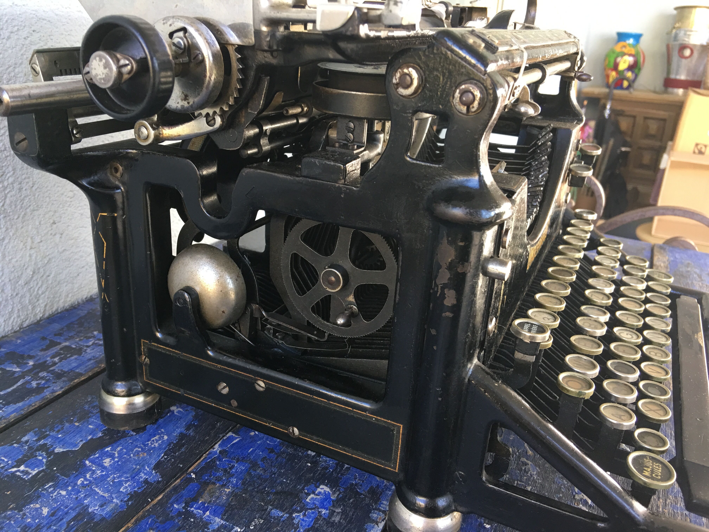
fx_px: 594
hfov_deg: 61.7
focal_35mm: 29
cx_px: 354
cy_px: 266
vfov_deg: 48.2
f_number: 2.2
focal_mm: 4.15
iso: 50
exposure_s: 1/33
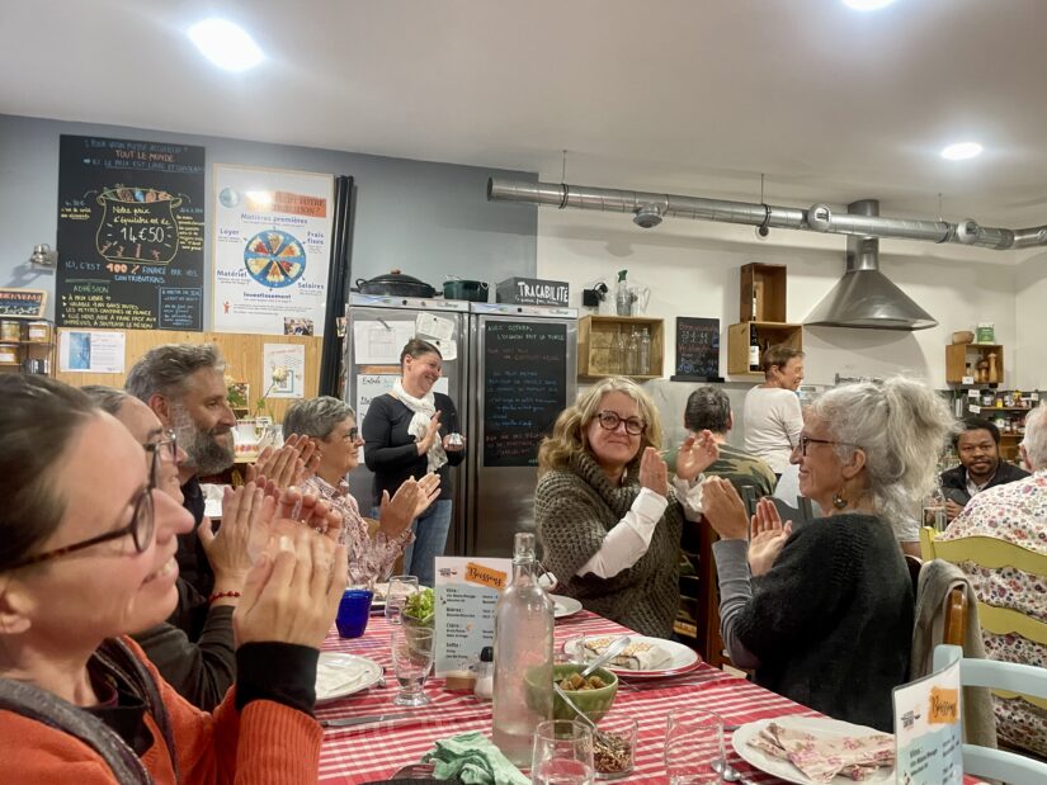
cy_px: 392
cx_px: 524
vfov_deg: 53.1
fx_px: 787
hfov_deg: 67.3
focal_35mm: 26
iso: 200
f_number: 1.6
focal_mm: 4.2
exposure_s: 1/50
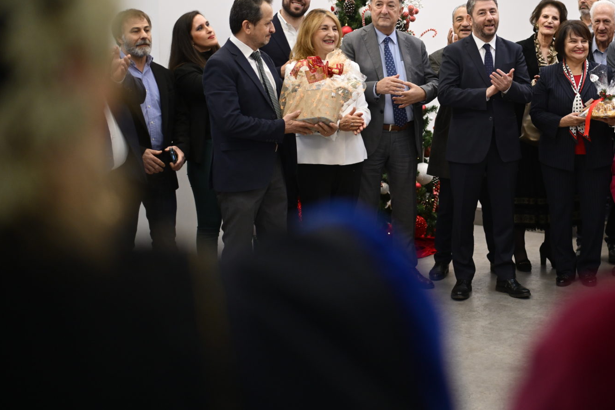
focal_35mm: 54
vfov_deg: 24.8
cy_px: 104
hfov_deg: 35.9
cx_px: 473
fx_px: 923
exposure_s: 1/800
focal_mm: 35
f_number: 2.2
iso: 1000
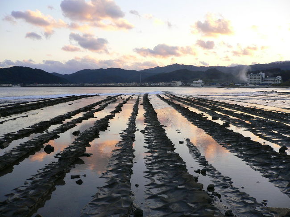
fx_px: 293
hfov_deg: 52.6
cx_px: 145
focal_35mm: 35
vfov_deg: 40.7
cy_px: 108
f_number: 2.8
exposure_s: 1/160
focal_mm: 5.8
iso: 80
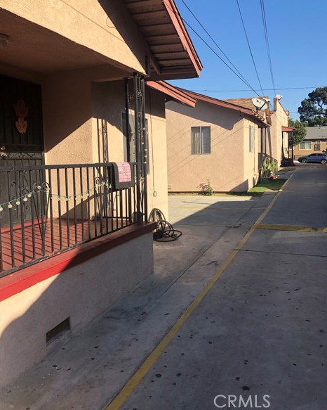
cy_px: 186
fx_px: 363
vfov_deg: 58.7
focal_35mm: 30
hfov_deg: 48.5
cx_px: 166
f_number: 1.8
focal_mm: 4
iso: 20
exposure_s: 1/1473
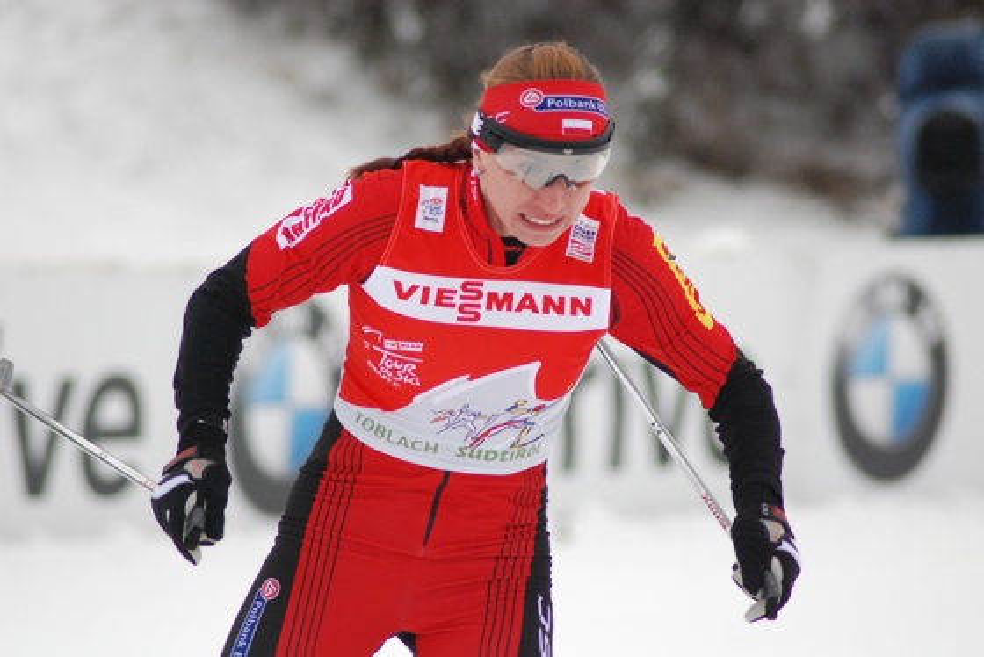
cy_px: 328
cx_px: 492
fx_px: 12306
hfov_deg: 4.6
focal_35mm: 450
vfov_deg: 3.1
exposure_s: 1/1600
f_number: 6.3
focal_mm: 300
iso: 1600
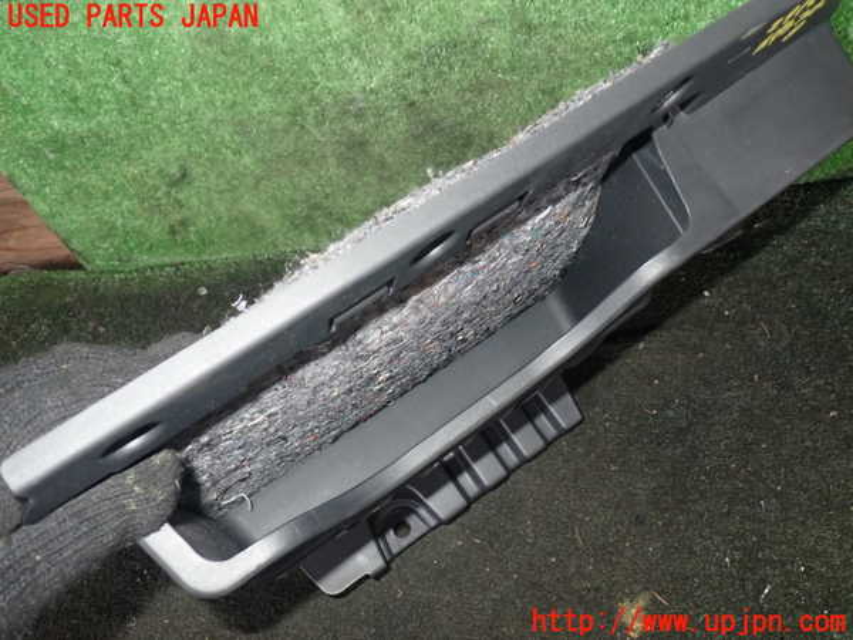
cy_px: 320
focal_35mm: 30
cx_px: 426
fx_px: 739
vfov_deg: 46.8
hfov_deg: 60.0
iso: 200
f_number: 6.3
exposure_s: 1/30
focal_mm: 5.4
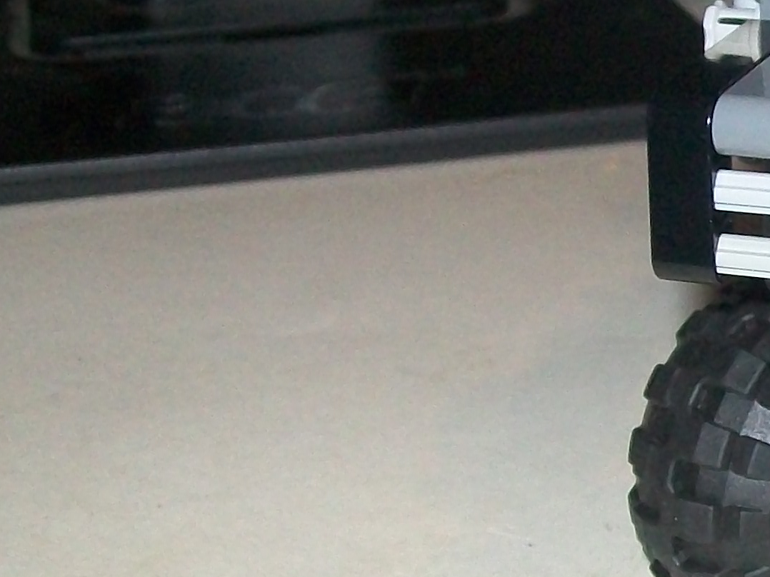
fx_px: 2580
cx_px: 1029
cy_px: 300
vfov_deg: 12.8
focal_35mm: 116
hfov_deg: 16.0
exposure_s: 1/60
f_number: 2.7
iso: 160
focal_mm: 6
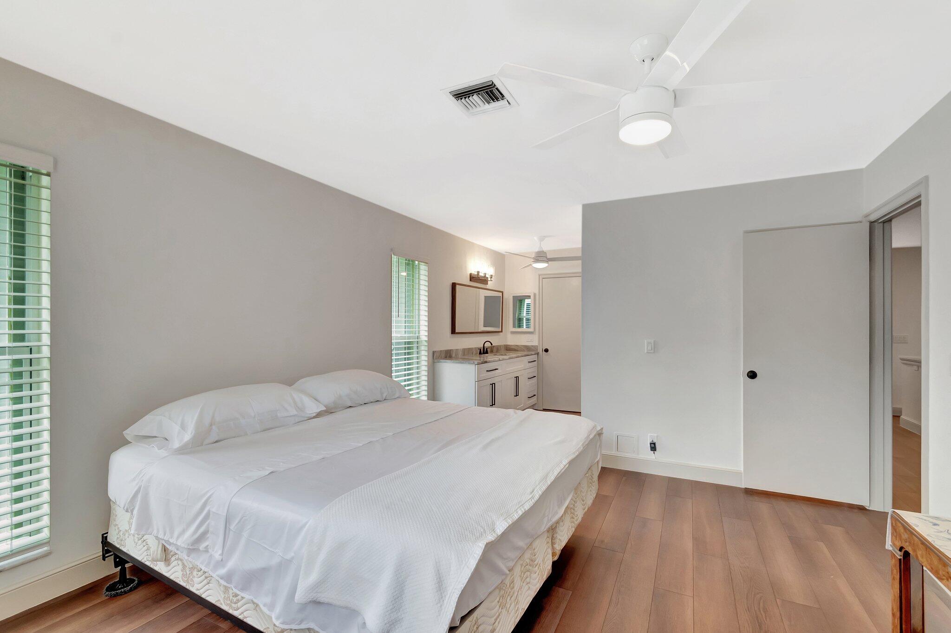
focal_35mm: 15
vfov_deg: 77.3
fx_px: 396
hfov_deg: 100.4
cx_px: 476
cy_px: 316
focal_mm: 10
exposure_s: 1/25
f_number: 8
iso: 640
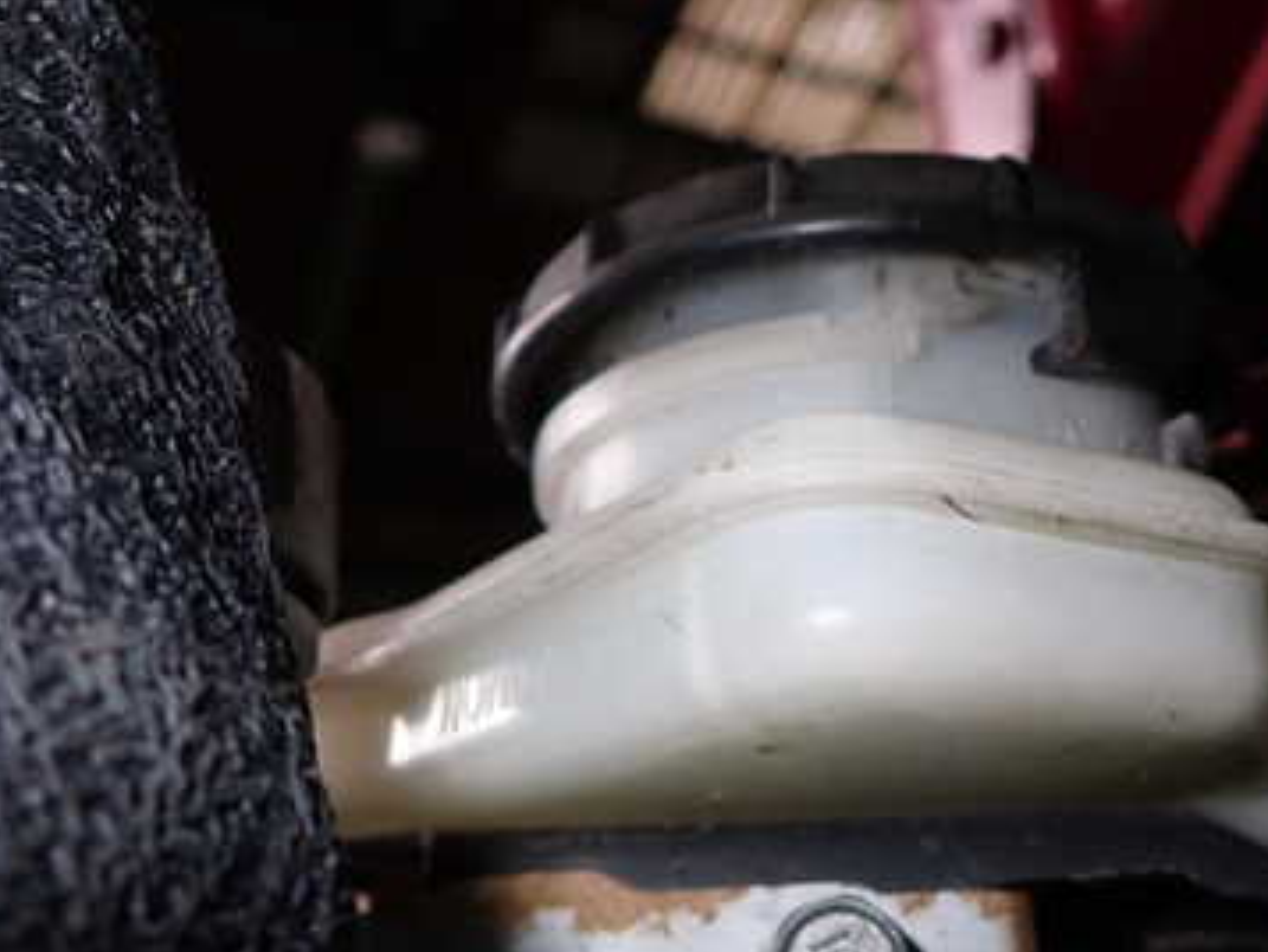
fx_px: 1539
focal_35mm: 42
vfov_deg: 34.3
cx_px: 849
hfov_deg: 44.1
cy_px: 536
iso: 200
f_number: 5.6
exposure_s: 1/30
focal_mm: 4.5
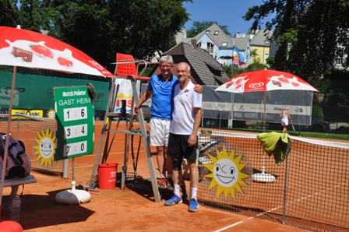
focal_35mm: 45
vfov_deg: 29.8
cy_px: 116
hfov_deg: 43.6
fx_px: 436
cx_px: 174
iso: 400
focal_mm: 30
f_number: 8
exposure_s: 1/2000
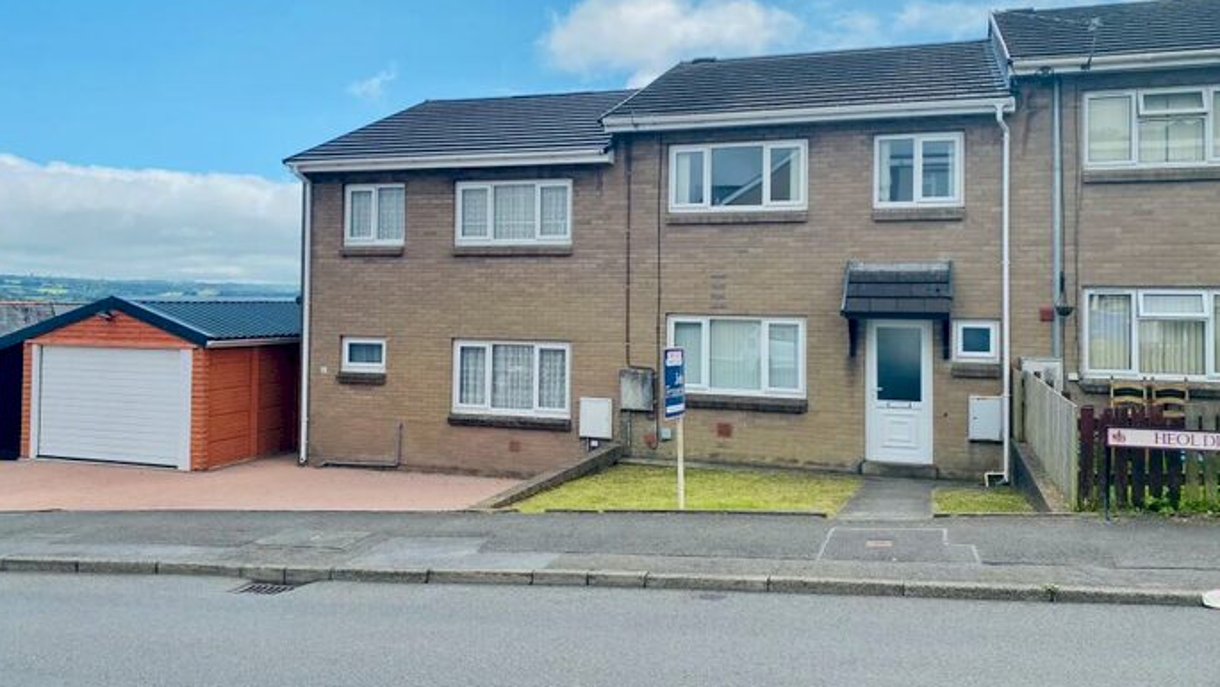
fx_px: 938
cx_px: 605
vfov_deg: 40.1
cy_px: 281
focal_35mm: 29
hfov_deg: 66.1
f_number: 1.8
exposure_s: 1/3984
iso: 32
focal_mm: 4.25
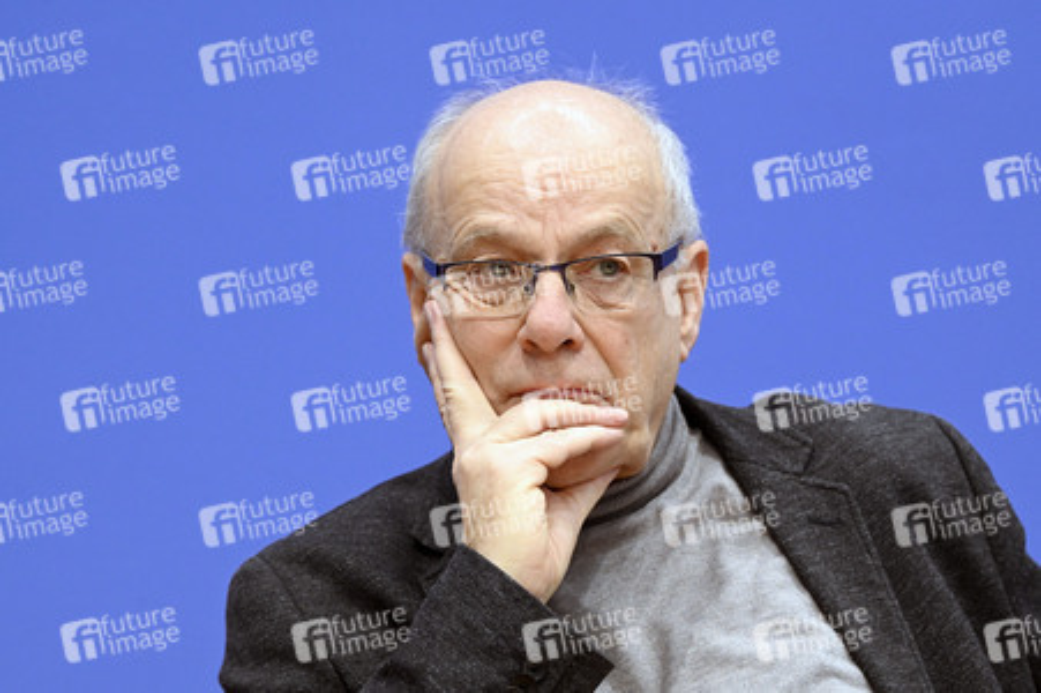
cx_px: 520
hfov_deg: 13.7
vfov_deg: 9.1
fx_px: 4334
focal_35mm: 150
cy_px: 346
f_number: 6.3
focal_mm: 150
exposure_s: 1/400
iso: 5000
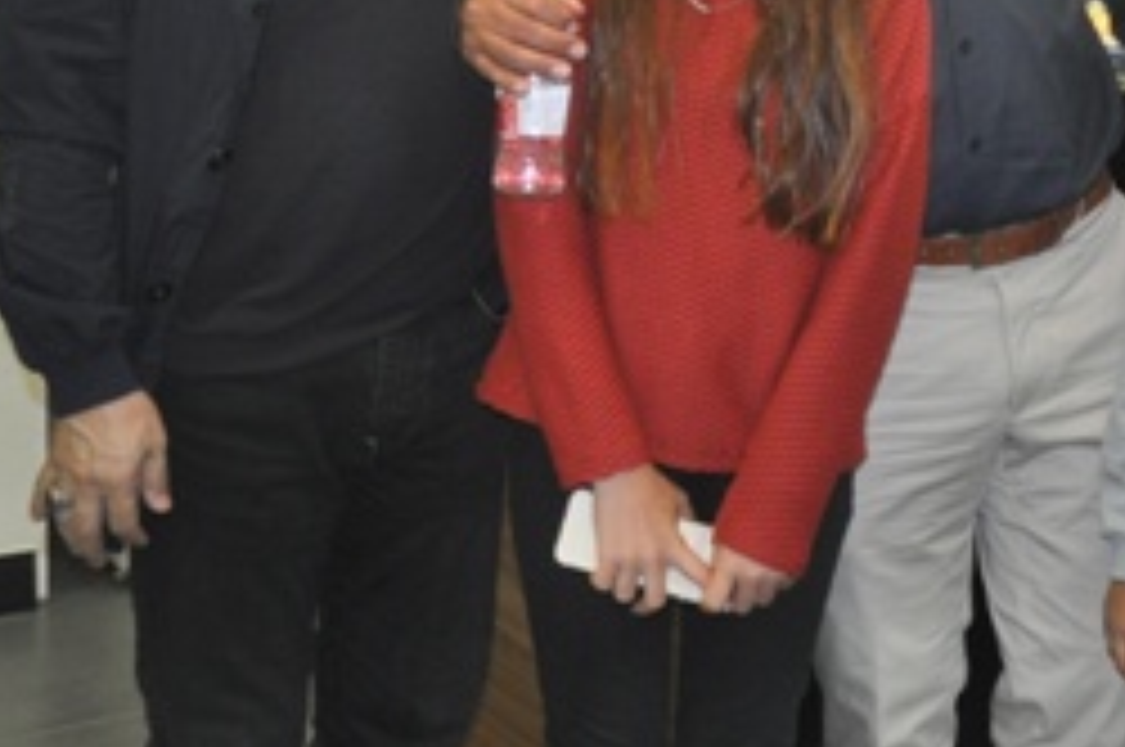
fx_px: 2871
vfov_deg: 14.5
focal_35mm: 92
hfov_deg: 21.4
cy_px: -74
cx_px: 1107
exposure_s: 1/60
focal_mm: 24
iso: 800
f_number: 3.8
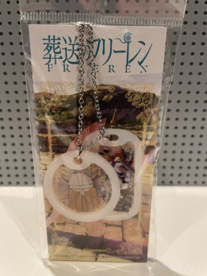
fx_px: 207
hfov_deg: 53.1
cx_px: 104
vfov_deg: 67.3
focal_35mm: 26
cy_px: 138
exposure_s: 1/50
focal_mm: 4.2
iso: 320
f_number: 1.6
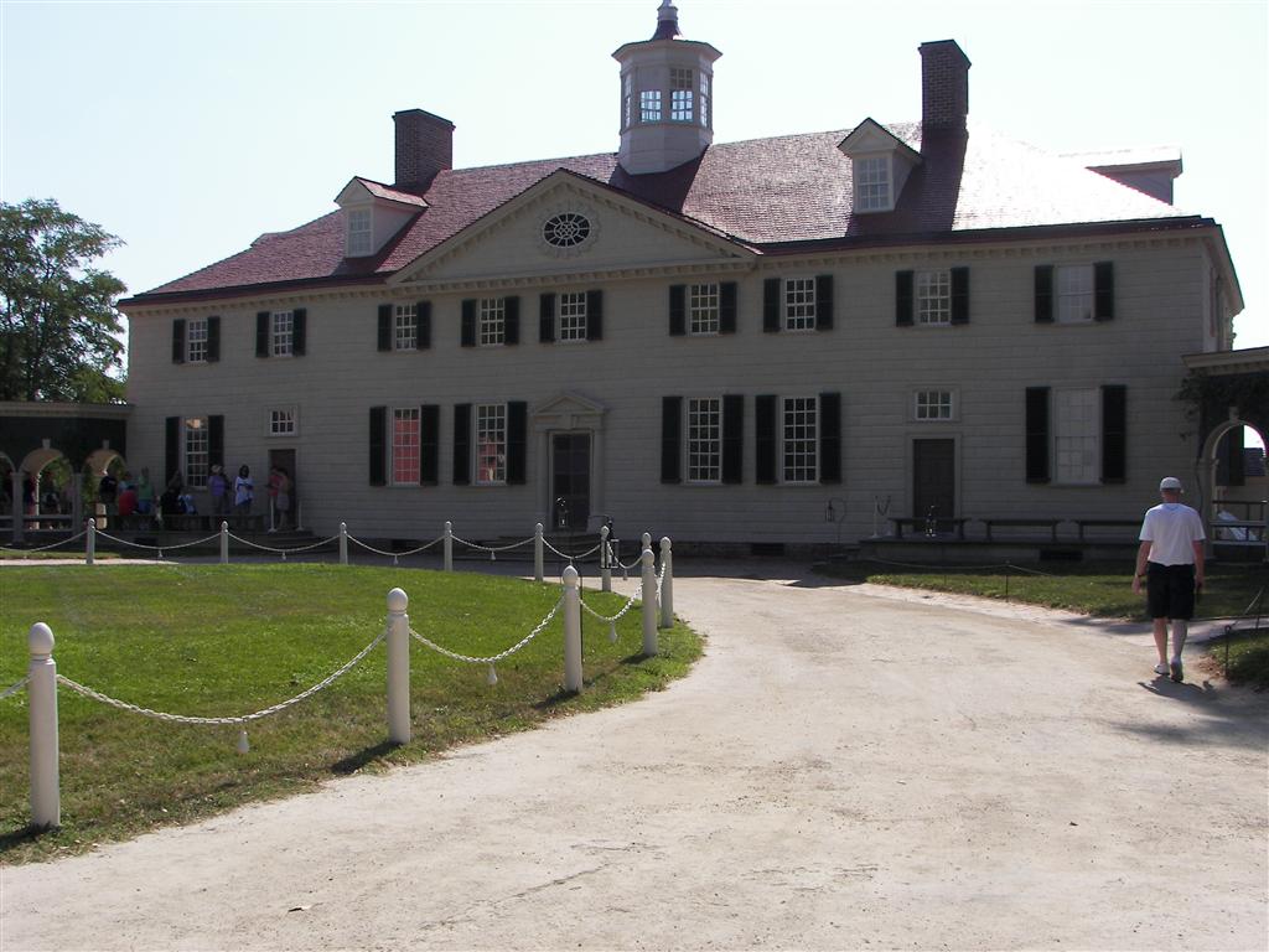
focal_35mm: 41
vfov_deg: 35.1
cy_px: 476
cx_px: 634
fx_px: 1503
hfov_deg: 45.8
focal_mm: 6.8
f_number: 5.6
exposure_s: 1/400
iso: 64
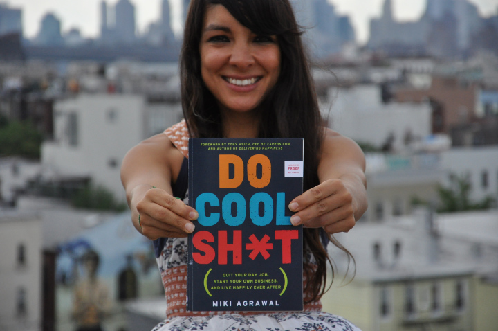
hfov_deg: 15.2
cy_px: 166
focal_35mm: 135
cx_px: 249
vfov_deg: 10.1
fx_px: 1865
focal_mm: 90
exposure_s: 1/4000
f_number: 5.6
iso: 1100
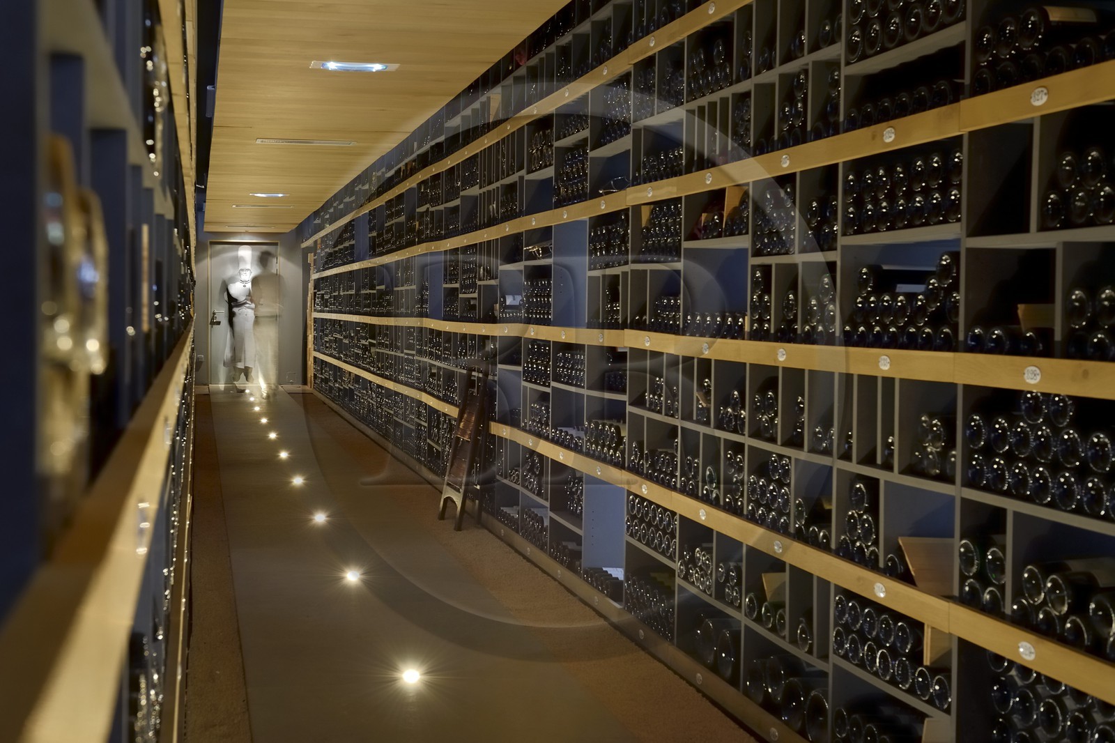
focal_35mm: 40
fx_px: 1239
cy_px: 372
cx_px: 558
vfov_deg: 33.4
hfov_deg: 48.5
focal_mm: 40
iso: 400
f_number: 8
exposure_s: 3
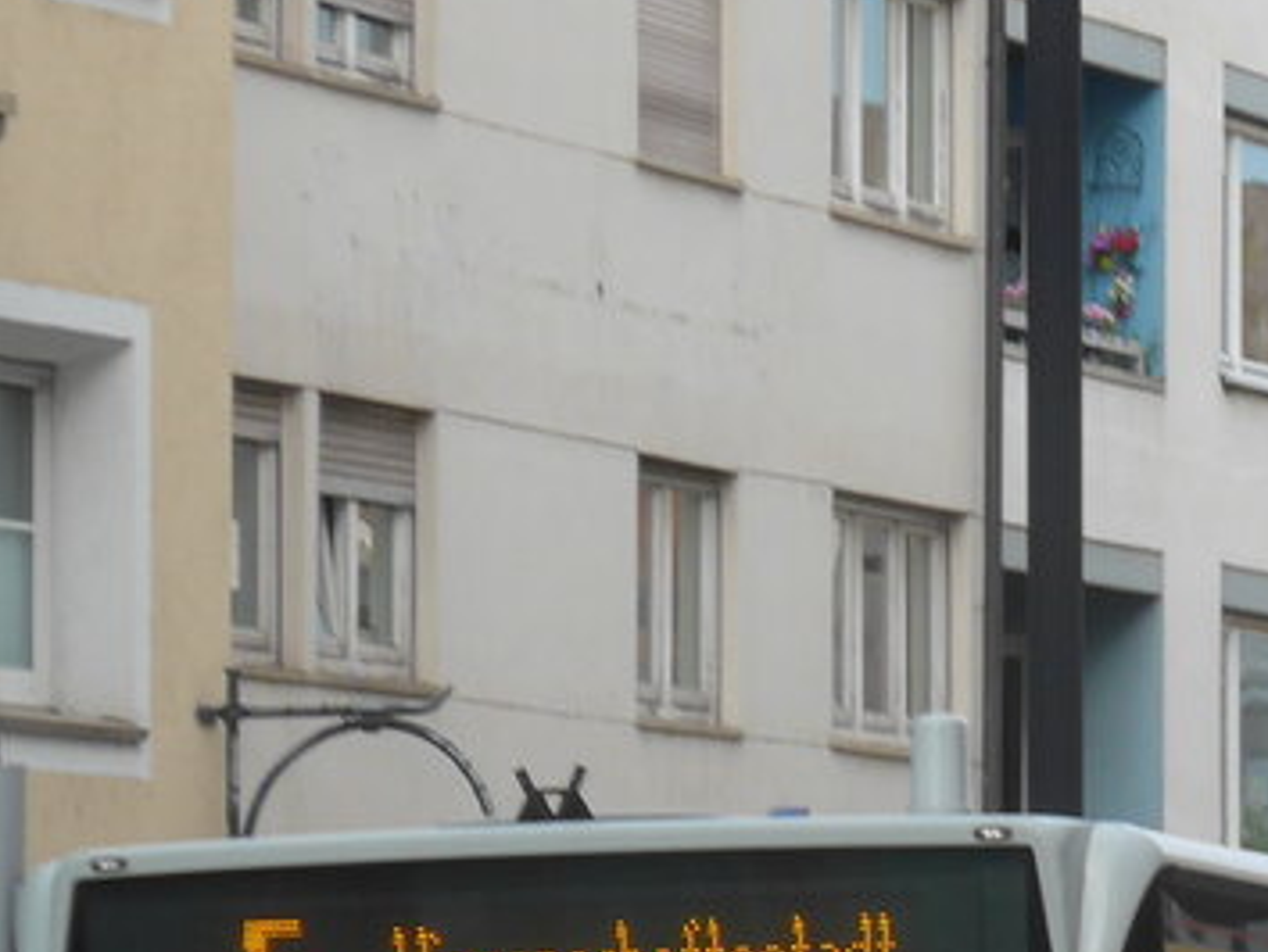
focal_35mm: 349
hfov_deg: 5.7
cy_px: 927
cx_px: 1282
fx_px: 12793
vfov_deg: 4.3
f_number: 4.8
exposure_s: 1/80
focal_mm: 20.4
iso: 100
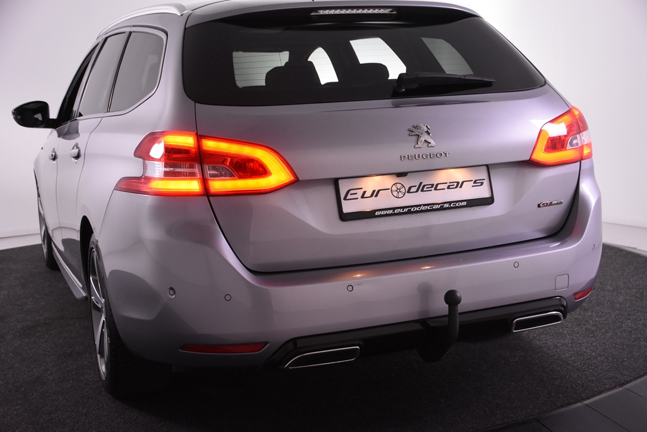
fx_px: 836
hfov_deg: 42.3
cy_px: 216
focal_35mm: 46
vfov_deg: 29.0
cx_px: 324
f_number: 5
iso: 1600
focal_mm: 31
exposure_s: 1/100
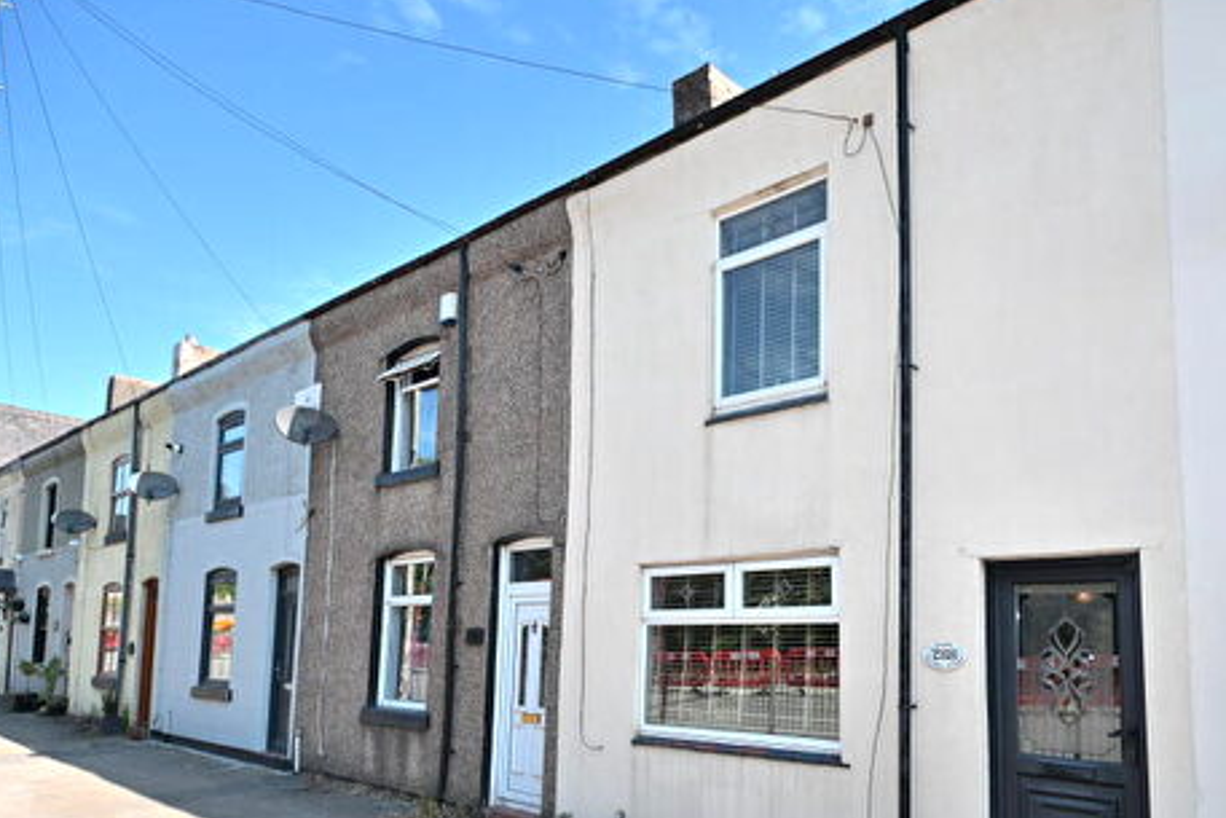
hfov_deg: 74.2
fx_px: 783
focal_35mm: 23
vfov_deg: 53.7
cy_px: 565
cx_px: 797
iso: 100
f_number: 5.6
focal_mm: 15
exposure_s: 1/250
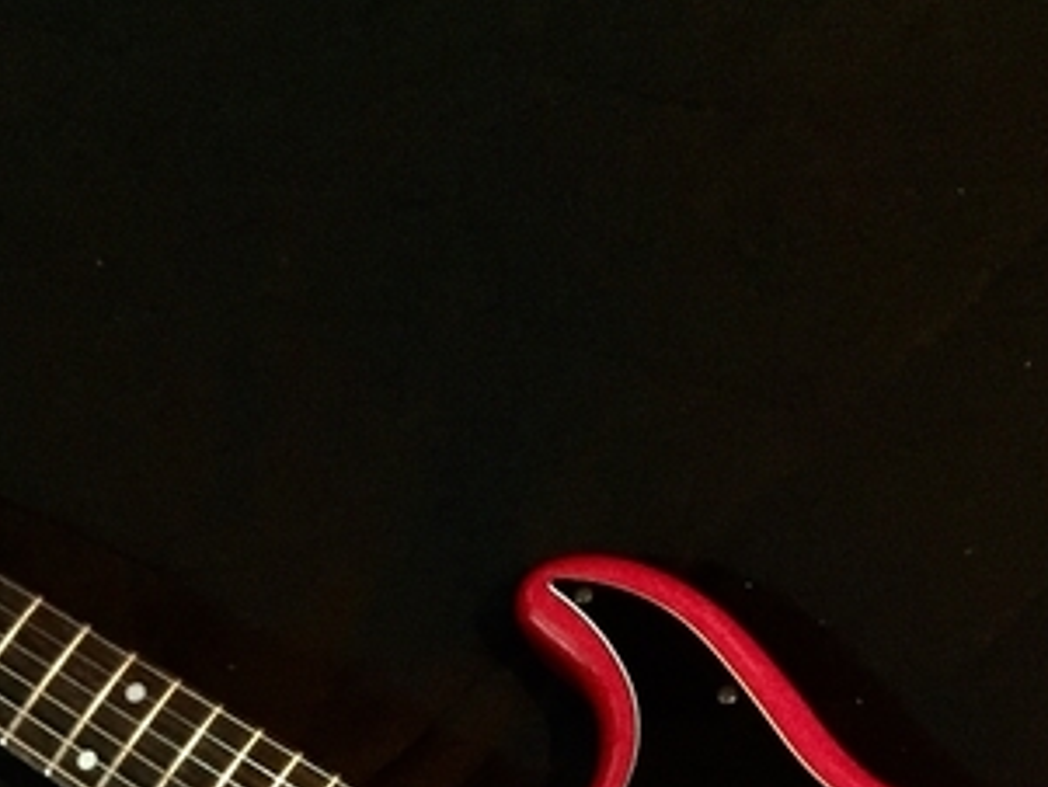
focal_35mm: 77
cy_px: 1006
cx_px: 439
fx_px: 2332
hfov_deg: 25.3
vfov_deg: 18.0
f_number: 2.2
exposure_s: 1/15
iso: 2000
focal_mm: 4.15
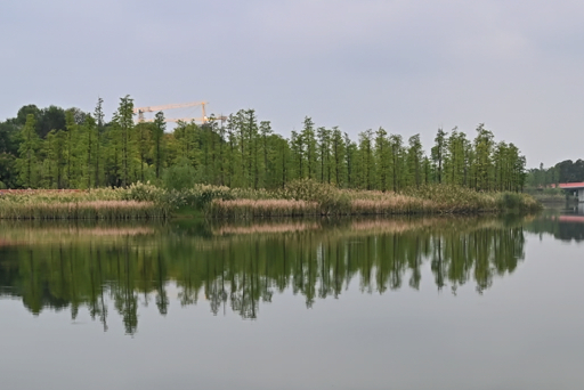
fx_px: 1445
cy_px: 368
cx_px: 355
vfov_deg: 15.2
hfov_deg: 22.8
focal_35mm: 89
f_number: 8
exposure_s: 1/250
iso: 200
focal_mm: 38
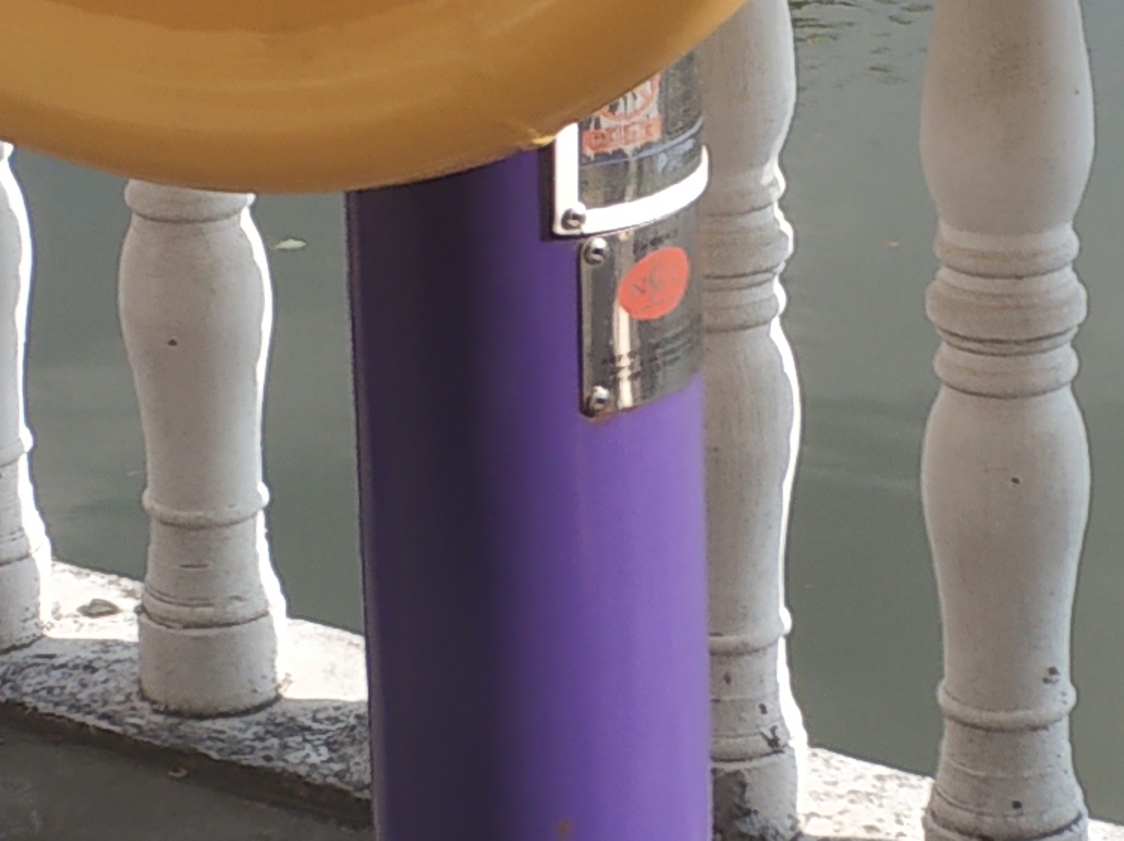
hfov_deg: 13.6
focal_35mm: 145
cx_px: 756
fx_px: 4704
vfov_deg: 10.2
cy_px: 367
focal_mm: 3.82
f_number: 1.8
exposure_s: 1/853
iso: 103
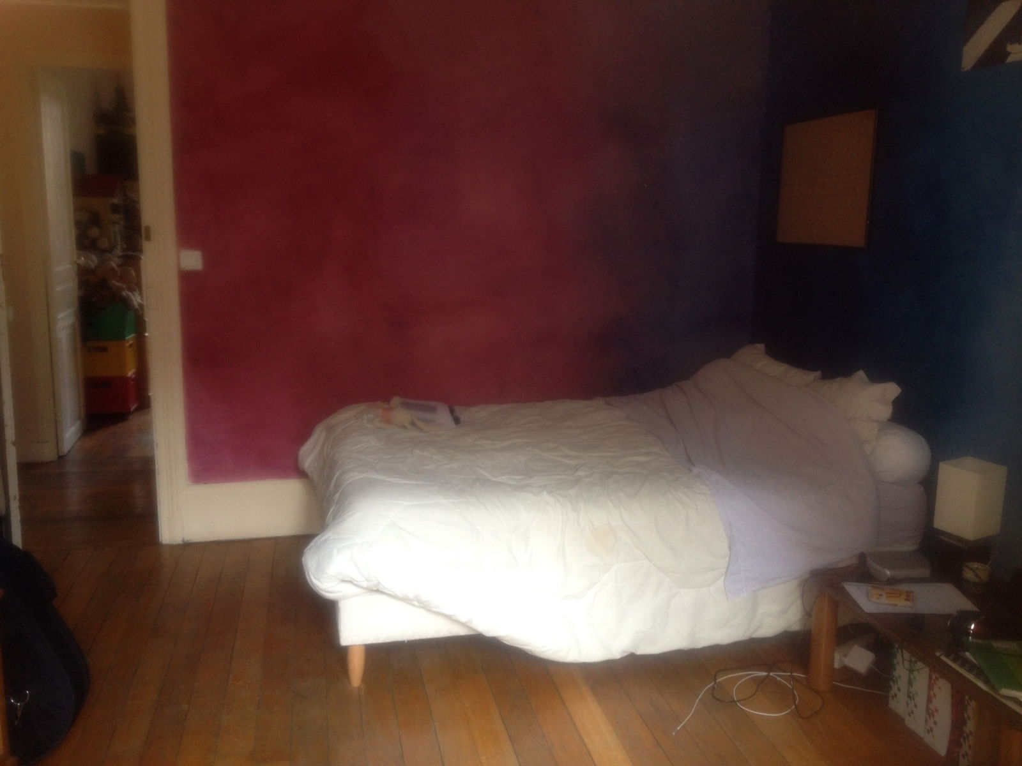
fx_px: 1033
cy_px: 383
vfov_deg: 40.7
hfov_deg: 52.6
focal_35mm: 35
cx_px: 511
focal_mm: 4.28
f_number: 2.4
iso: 80
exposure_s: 1/20
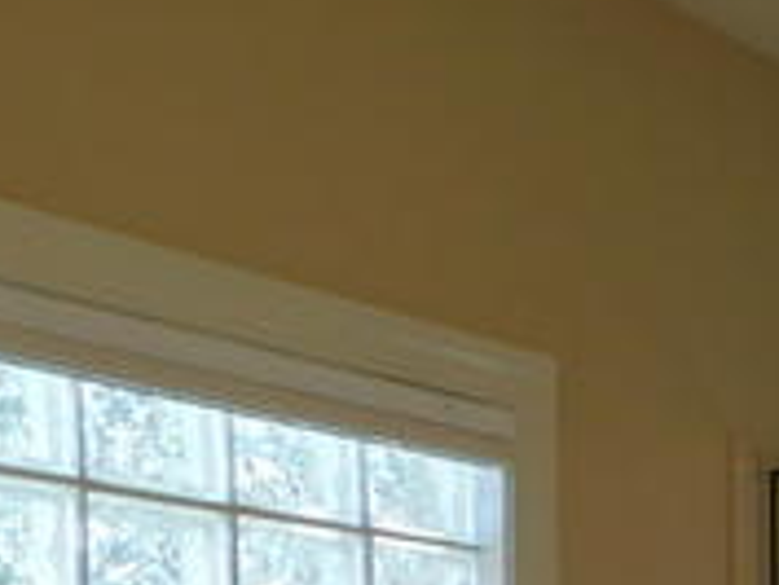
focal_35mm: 104
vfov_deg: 13.3
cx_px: 1571
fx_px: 2342
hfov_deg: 15.2
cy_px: 932
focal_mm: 4
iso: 125
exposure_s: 1/50
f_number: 3
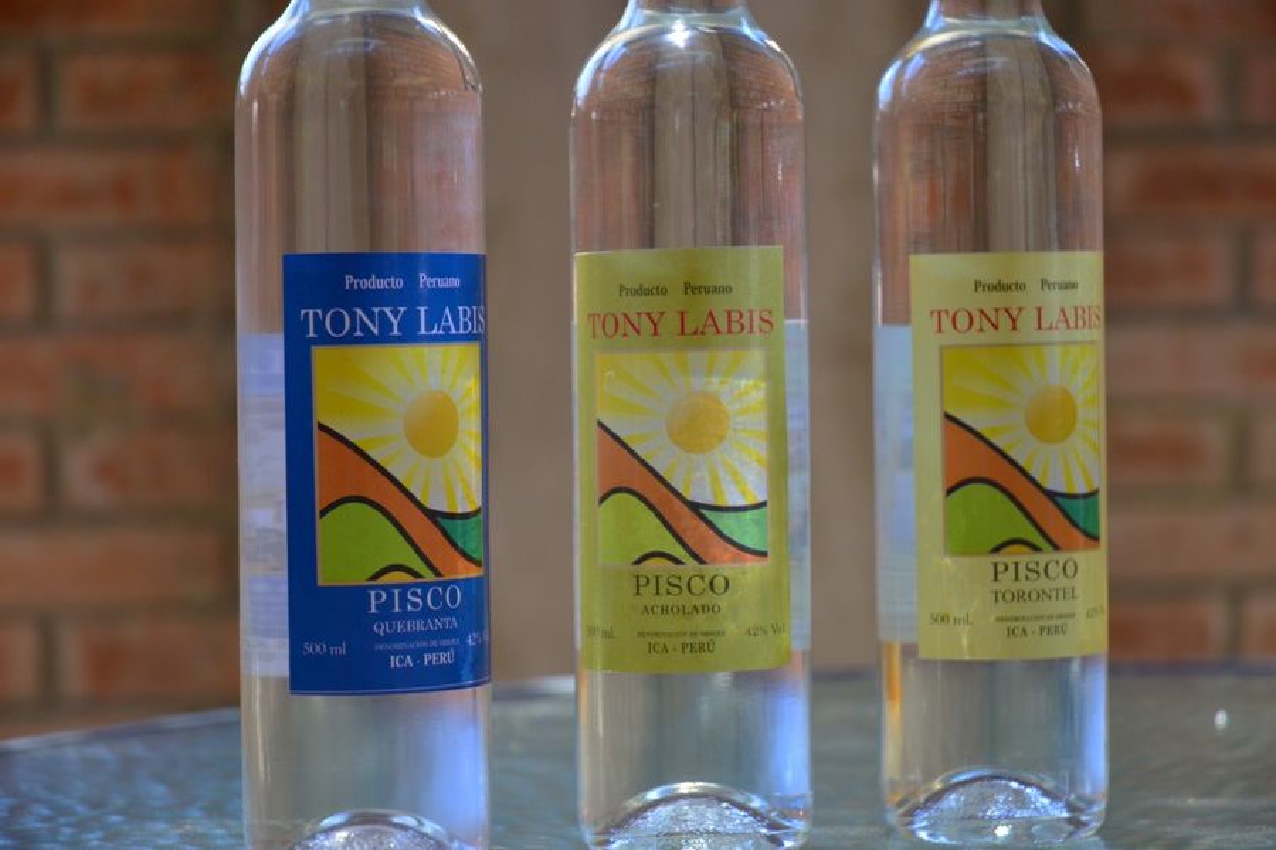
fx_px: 3721
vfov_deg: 13.0
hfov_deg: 19.5
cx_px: 638
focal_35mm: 105
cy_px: 425
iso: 200
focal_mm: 70
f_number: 4.5
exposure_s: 1/100
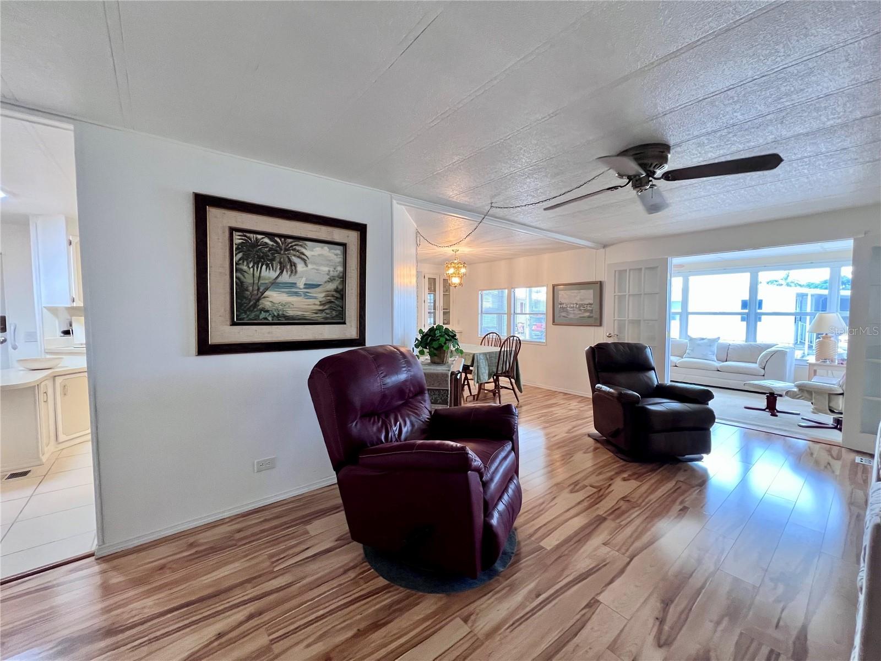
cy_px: 330
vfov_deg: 89.9
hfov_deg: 106.2
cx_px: 440
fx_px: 331
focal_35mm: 13
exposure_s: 1/120
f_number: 1.8
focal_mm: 1.57
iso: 250
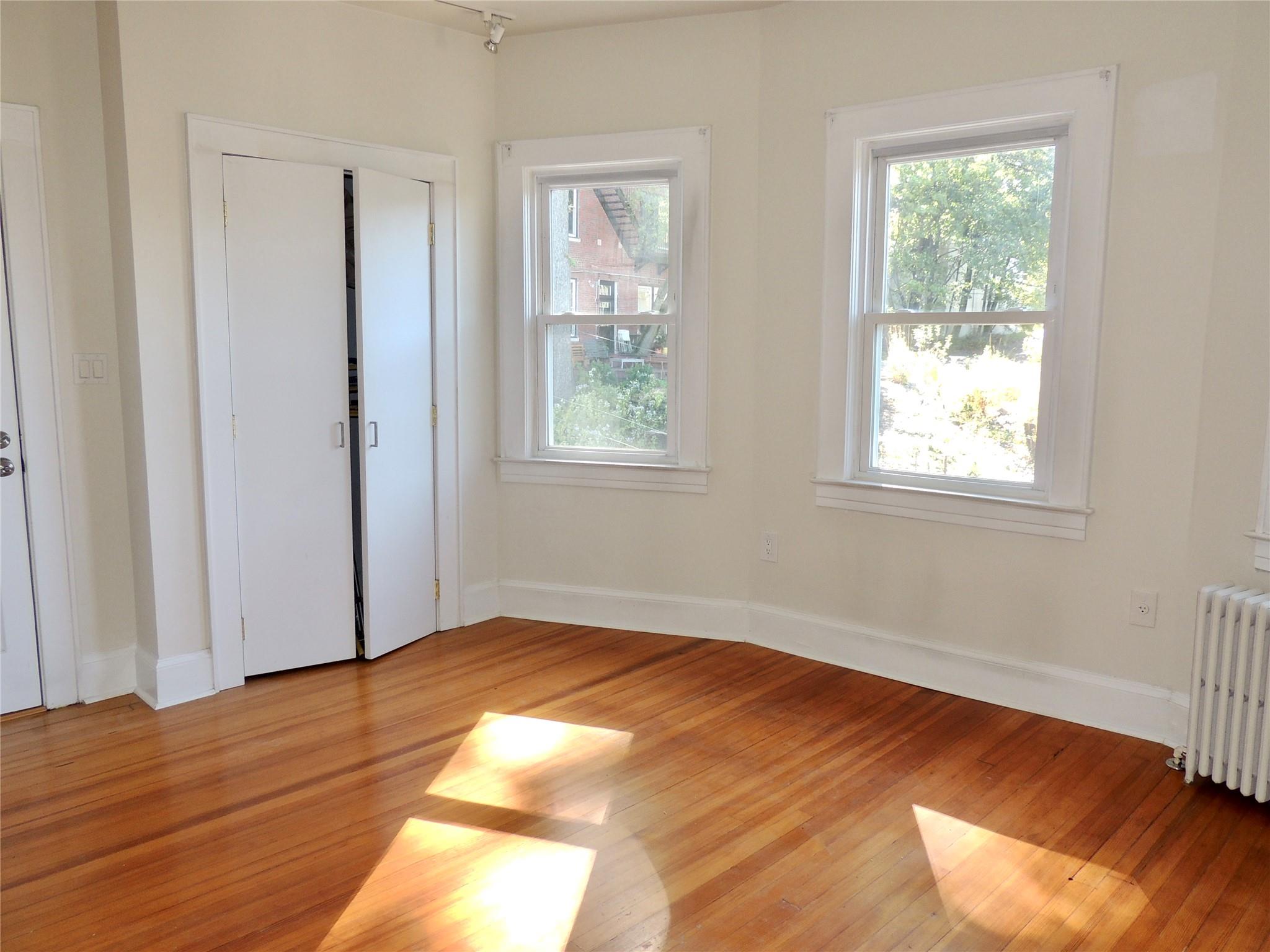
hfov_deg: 71.6
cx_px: 635
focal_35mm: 24
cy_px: 476
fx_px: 881
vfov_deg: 56.8
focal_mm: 4.3
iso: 110
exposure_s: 1/40
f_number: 3
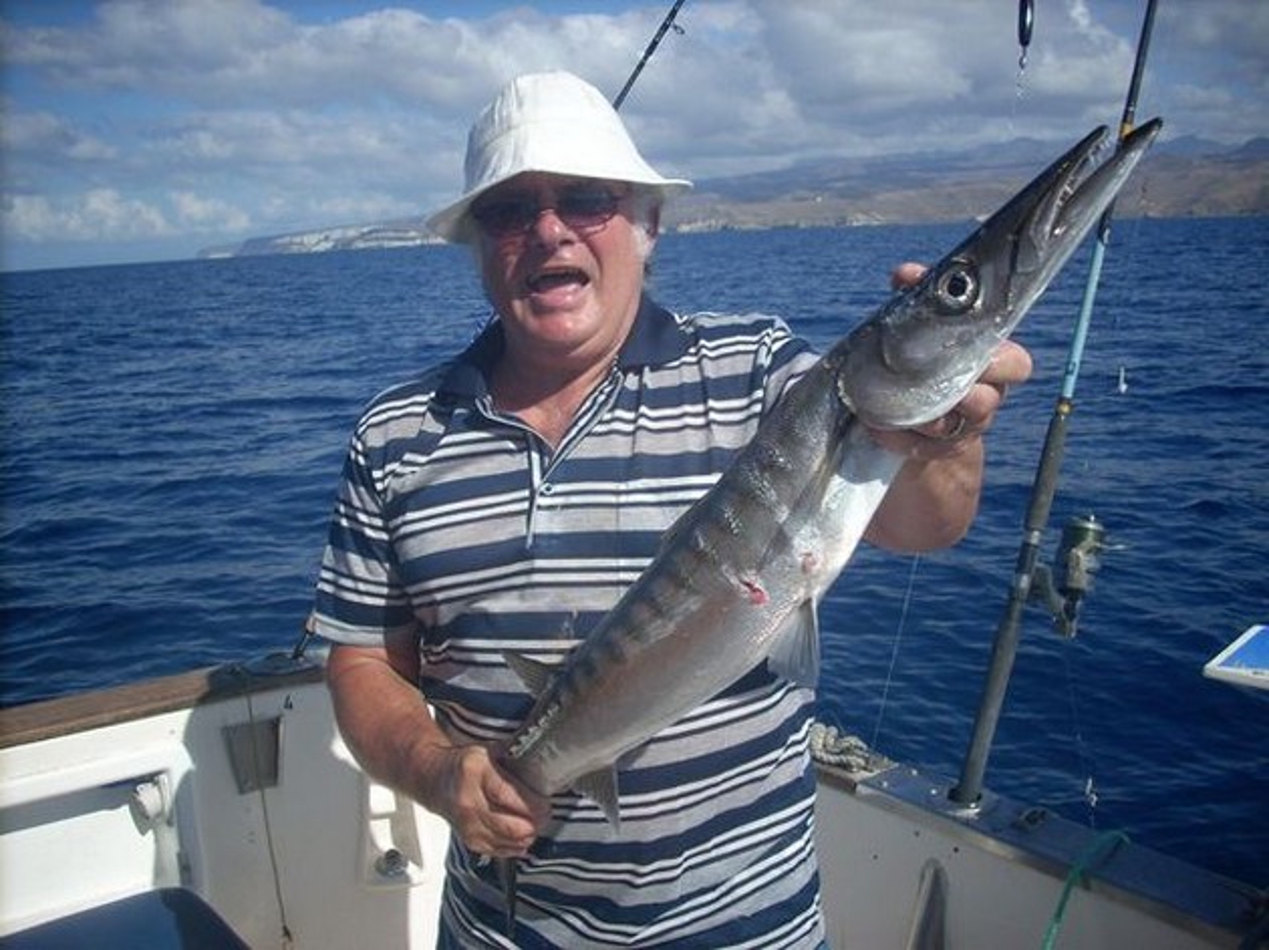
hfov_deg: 50.2
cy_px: 475
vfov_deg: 38.6
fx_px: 1356
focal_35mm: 37
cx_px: 634
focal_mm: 6.2
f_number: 5.6
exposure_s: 1/386
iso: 64
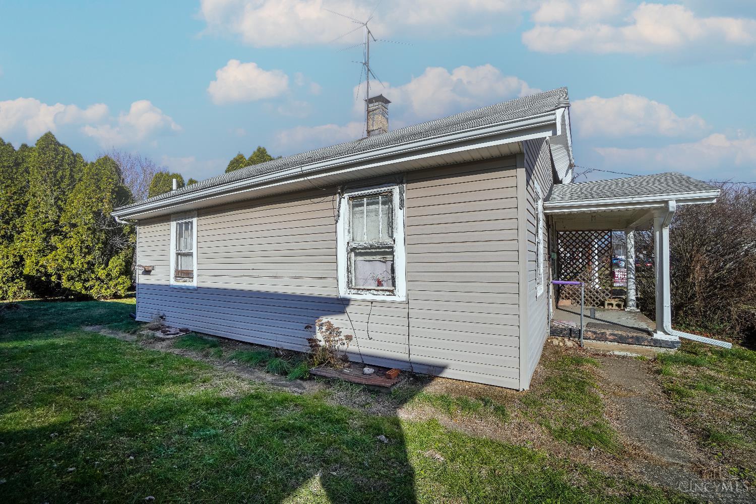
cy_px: 252
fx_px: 315
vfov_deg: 77.3
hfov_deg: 100.4
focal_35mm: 15
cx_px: 378
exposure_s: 1/320
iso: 100
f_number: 8
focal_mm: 10
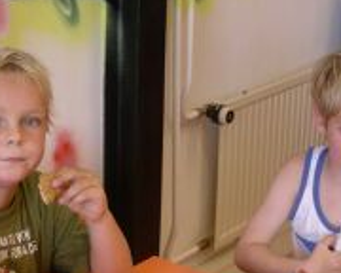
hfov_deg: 19.9
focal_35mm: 96
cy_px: 182
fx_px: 969
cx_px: 140
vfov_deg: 16.0
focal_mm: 6.7
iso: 70
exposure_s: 1/41.4
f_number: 2.9
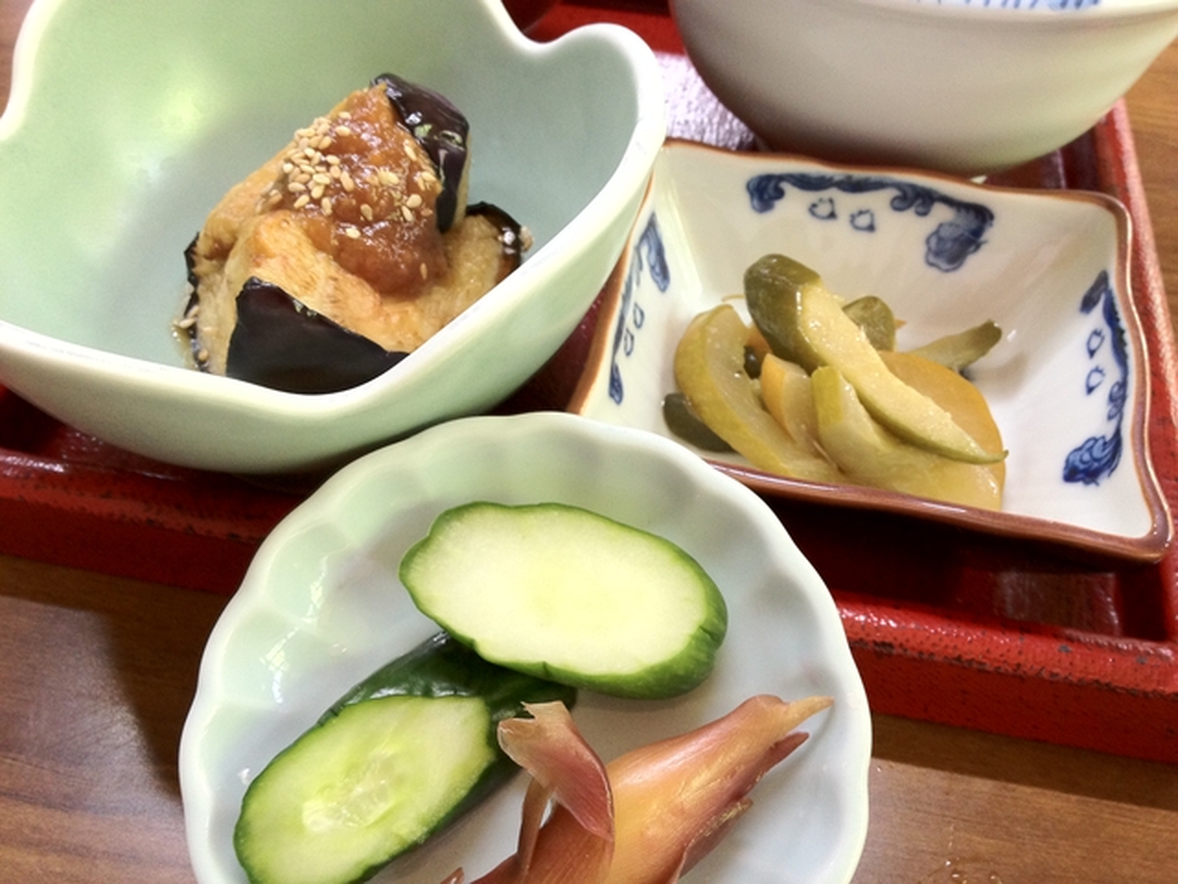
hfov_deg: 52.6
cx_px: 589
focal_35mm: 35
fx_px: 1191
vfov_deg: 40.7
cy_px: 442
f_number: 2.4
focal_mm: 4.28
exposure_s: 1/20
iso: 160
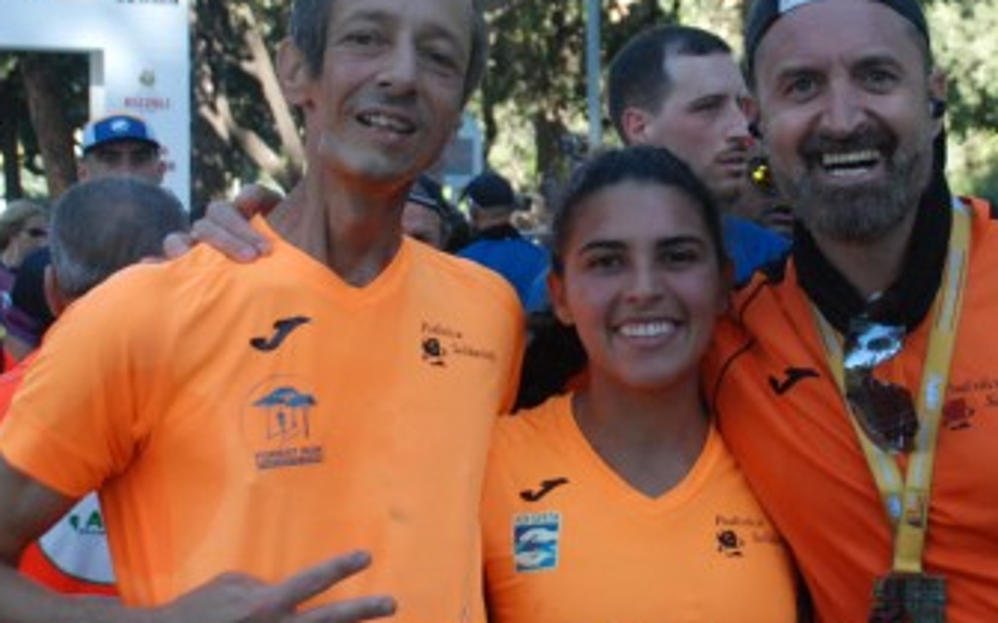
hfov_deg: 24.3
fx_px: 2310
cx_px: 665
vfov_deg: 15.4
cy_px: 268
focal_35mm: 85
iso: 1000
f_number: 4.2
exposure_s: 1/640
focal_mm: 31
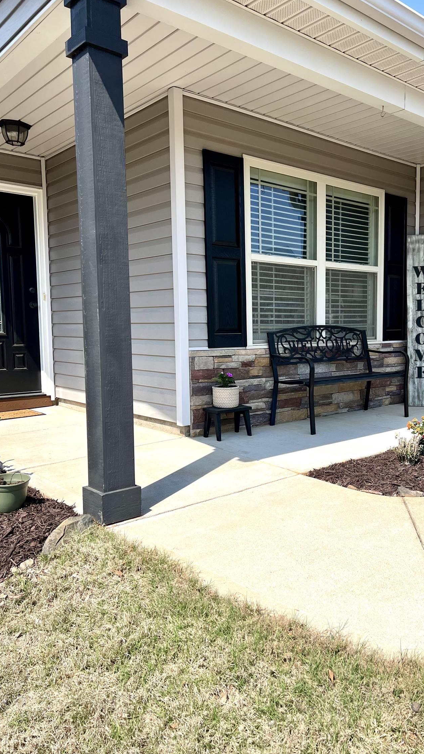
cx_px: 287
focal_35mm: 29
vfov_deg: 66.1
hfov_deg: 39.6
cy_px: 378
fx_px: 579
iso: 50
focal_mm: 5.7
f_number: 1.5
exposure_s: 1/4630
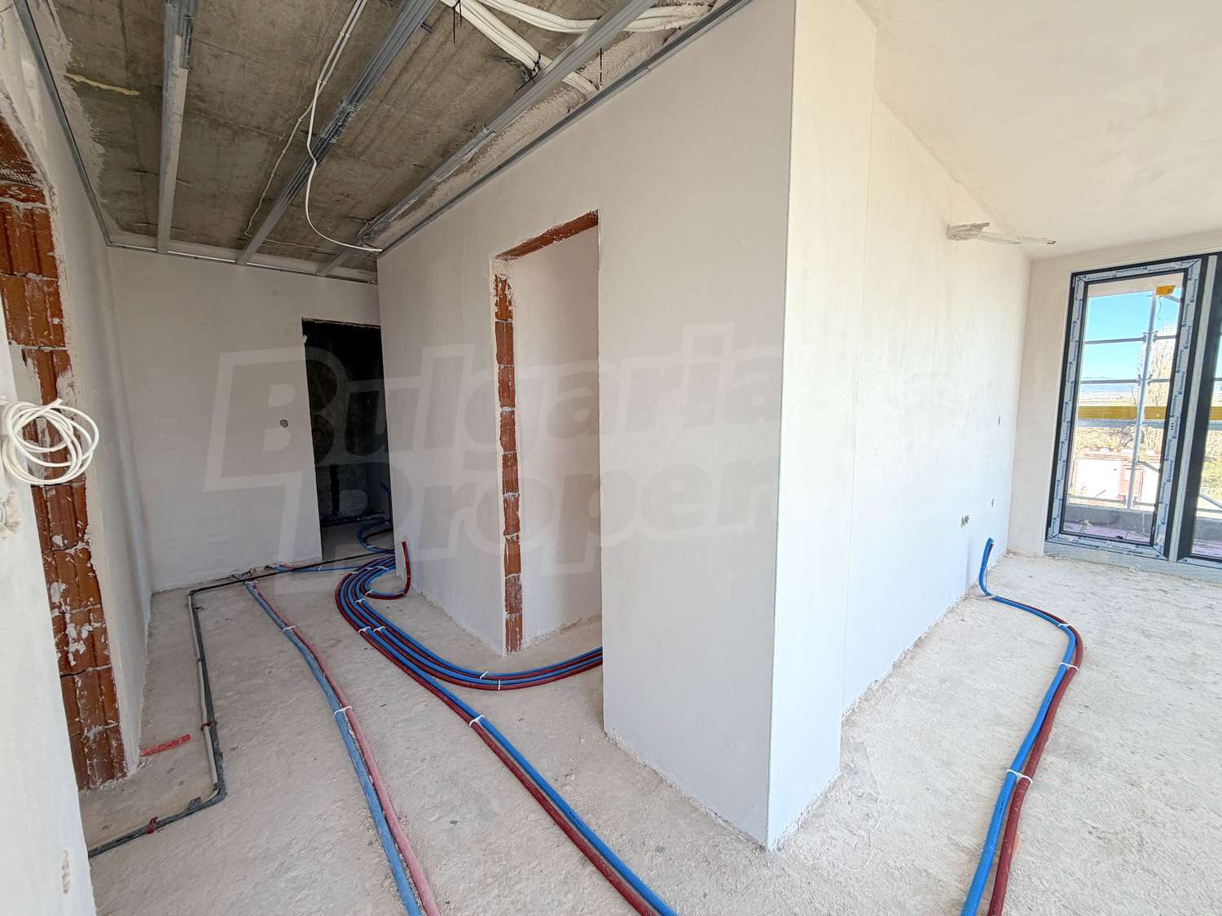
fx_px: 494
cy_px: 458
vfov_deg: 85.7
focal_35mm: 14
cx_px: 611
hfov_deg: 102.1
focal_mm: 2.22
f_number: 2.2
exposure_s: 1/121
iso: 40
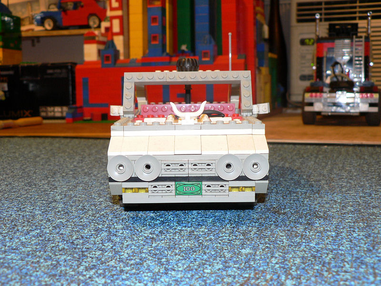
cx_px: 190
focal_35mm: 47
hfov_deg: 40.4
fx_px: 517
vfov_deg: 30.9
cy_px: 143
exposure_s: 1/8
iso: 100
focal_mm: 7.8
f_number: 2.8
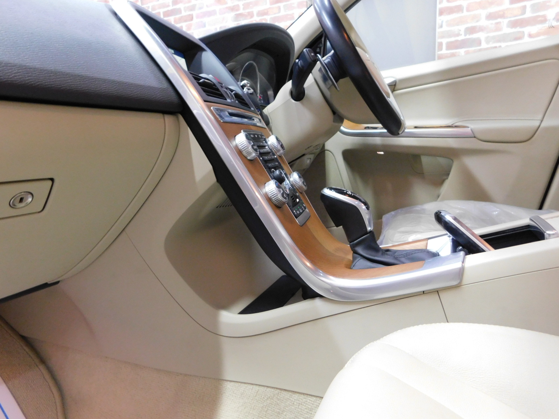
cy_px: 210
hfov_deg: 73.9
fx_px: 371
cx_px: 280
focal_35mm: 23
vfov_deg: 58.9
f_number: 3
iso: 400
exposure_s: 1/13
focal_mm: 4
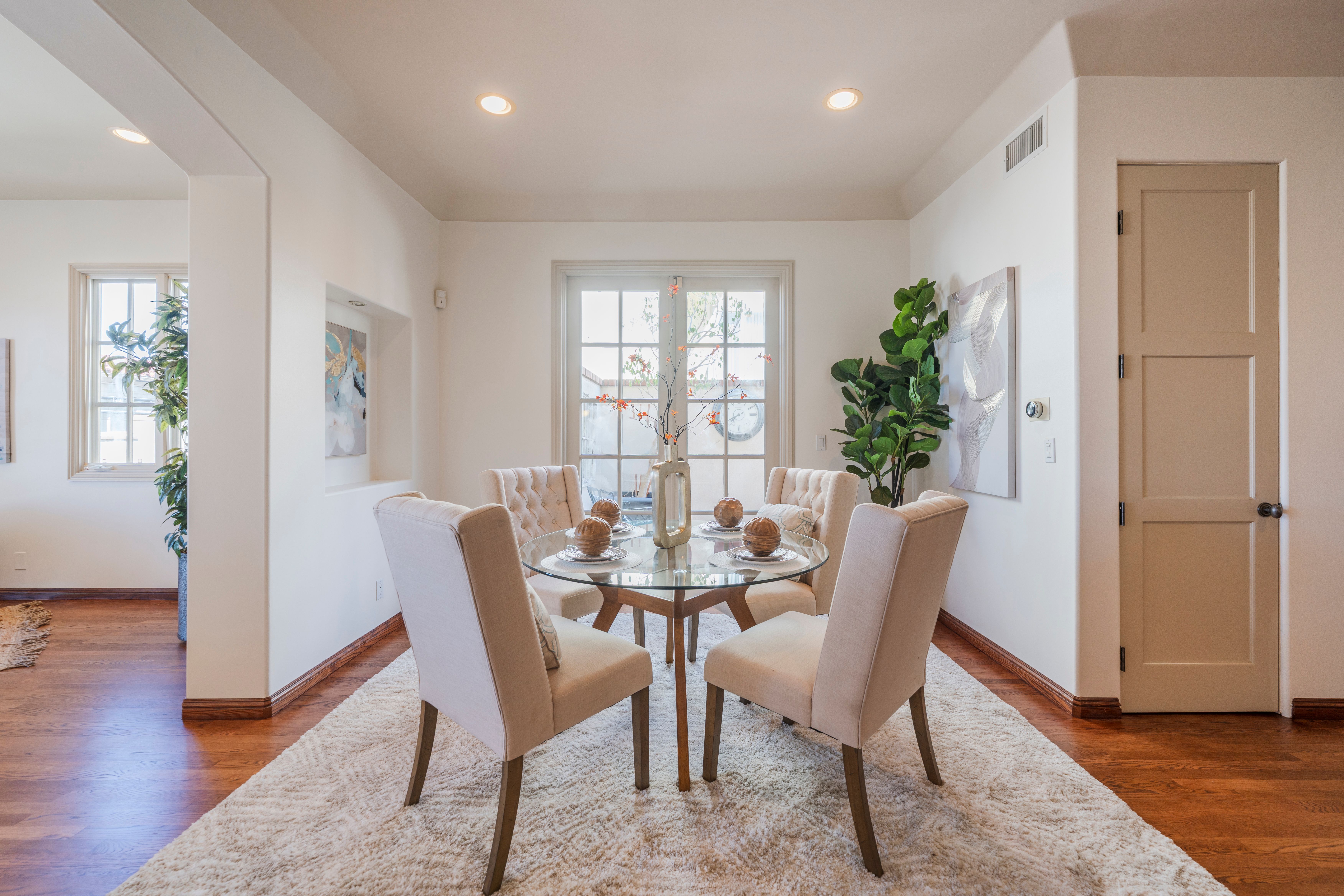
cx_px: 672
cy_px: 448
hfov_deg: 104.3
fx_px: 523
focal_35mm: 14
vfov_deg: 81.2
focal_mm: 14
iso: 100
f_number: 7.1
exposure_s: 1/13
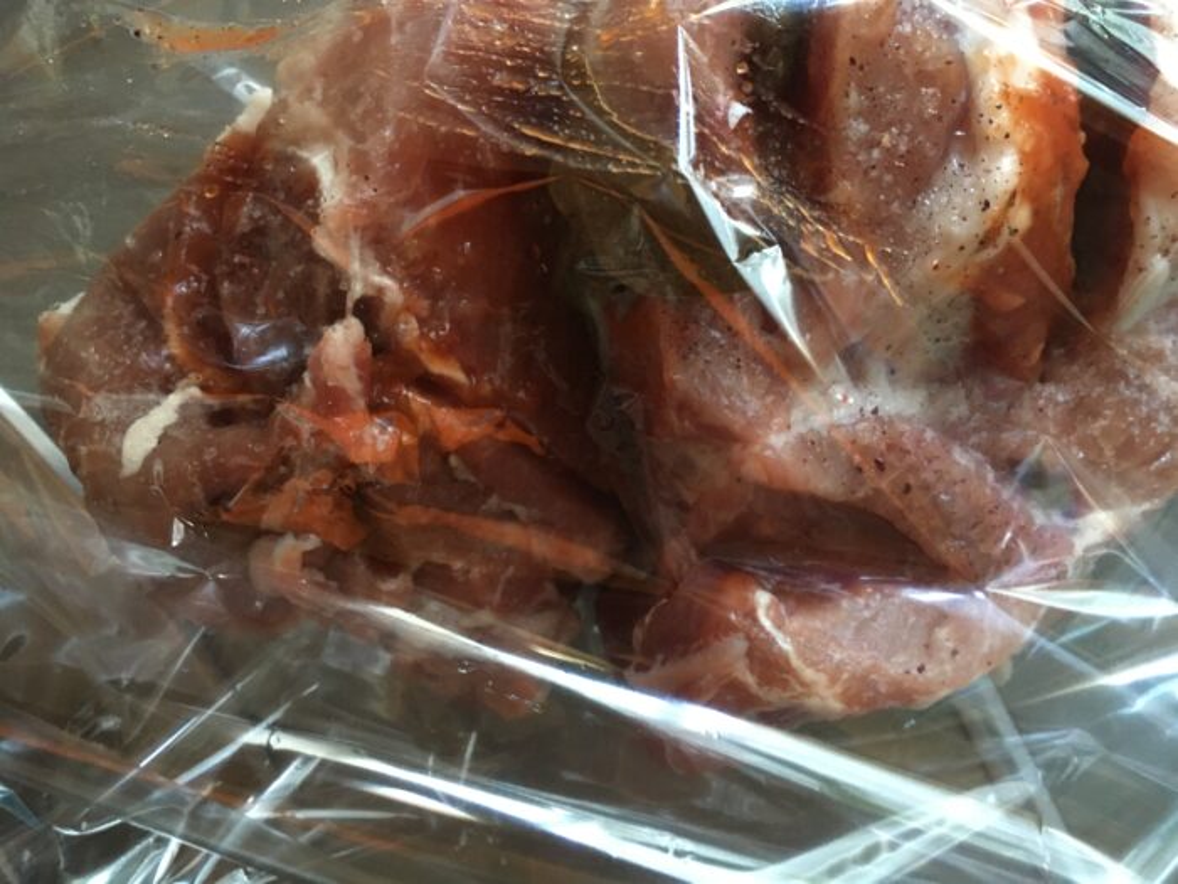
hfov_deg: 61.7
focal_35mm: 29
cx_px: 589
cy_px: 442
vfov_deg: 48.2
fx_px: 987
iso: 200
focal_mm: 4.15
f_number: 2.2
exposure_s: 1/17
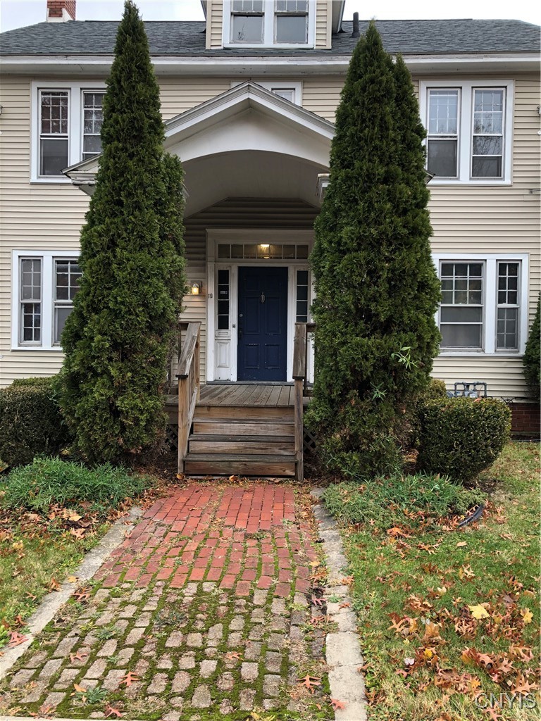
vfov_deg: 63.4
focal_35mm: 28
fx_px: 583
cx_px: 270
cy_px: 360
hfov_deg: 49.7
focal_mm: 3.99
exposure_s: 1/120
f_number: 1.8
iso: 32
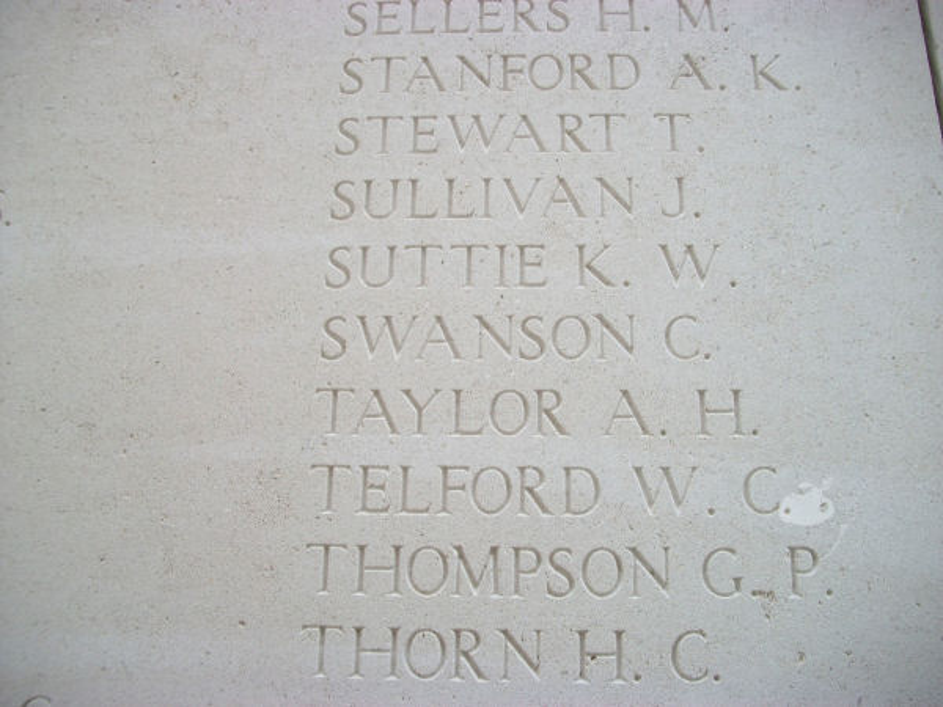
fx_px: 872
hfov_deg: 56.8
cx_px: 472
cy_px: 354
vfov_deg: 44.2
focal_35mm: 32
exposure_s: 1/125
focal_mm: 5.7
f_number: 2.9
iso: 80
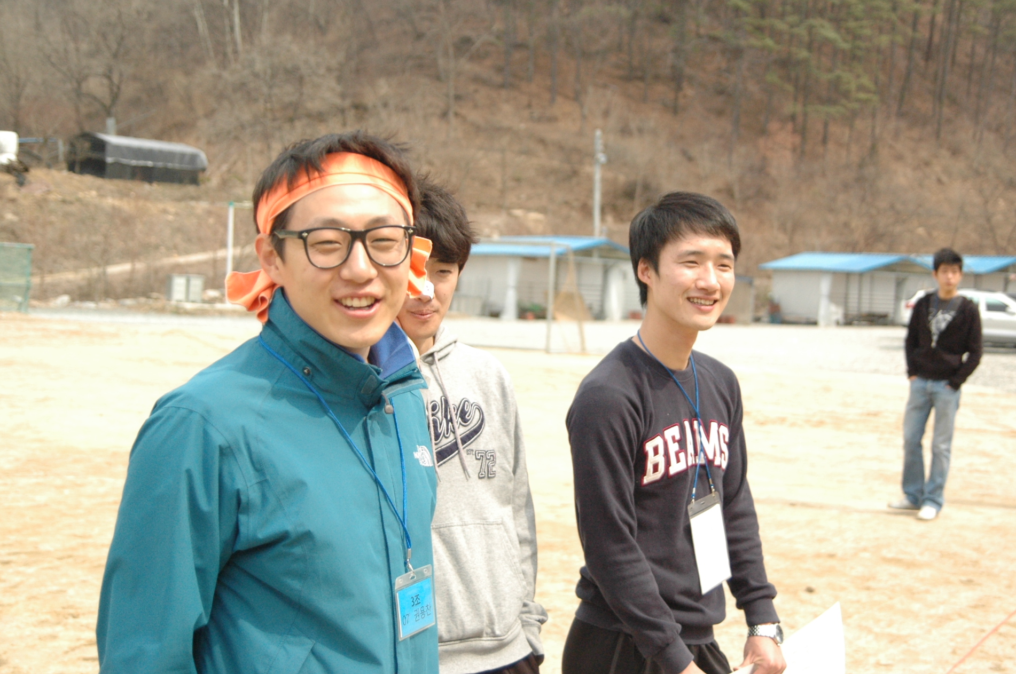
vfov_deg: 25.4
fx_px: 1494
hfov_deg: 37.5
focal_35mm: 53
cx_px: 561
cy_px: 311
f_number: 3.2
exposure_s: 1/5000
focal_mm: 30
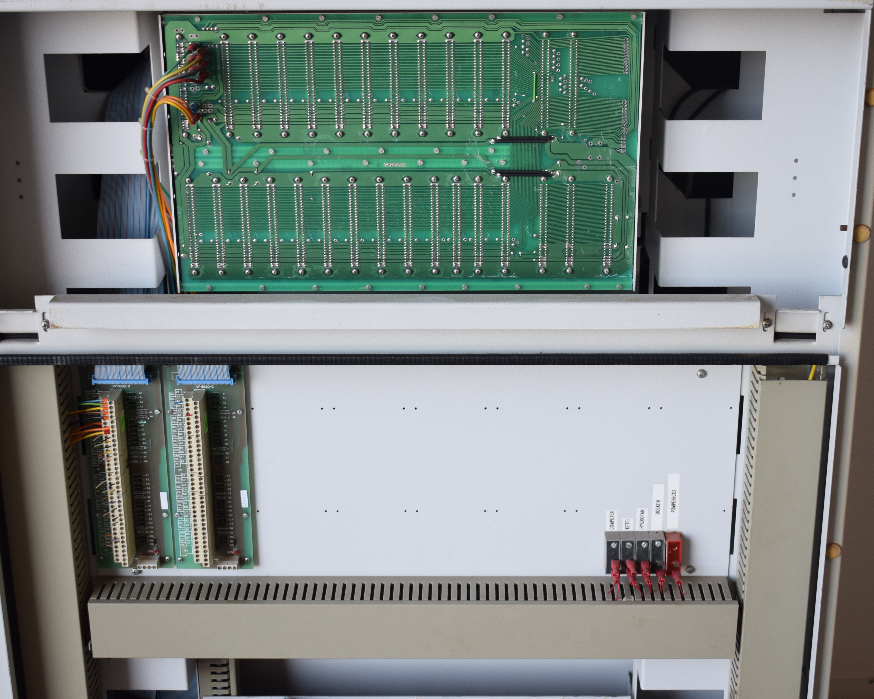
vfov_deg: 25.6
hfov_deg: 31.7
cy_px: 347
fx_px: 1541
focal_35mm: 60
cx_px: 441
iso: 400
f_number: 5
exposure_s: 1/100
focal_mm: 35
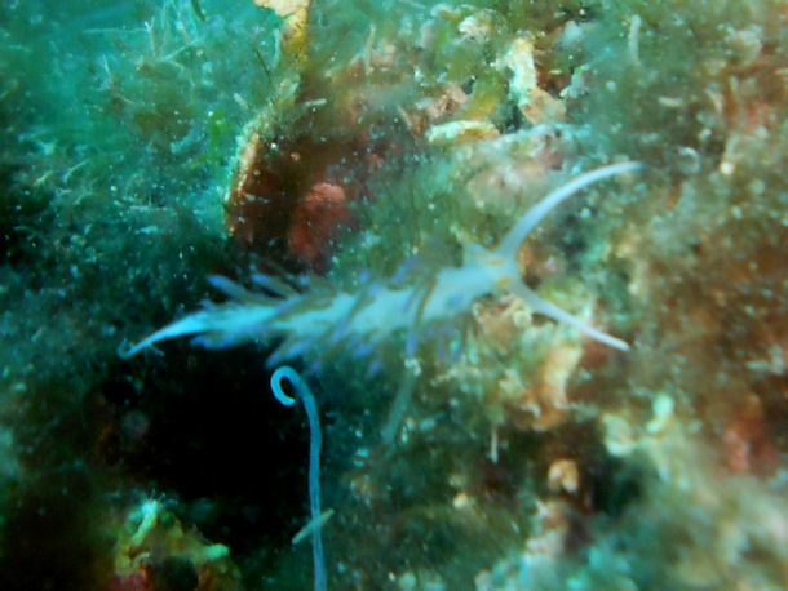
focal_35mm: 26
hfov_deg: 67.3
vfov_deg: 53.1
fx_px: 592
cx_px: 394
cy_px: 296
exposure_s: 1/80
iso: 250
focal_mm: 4.6
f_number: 8
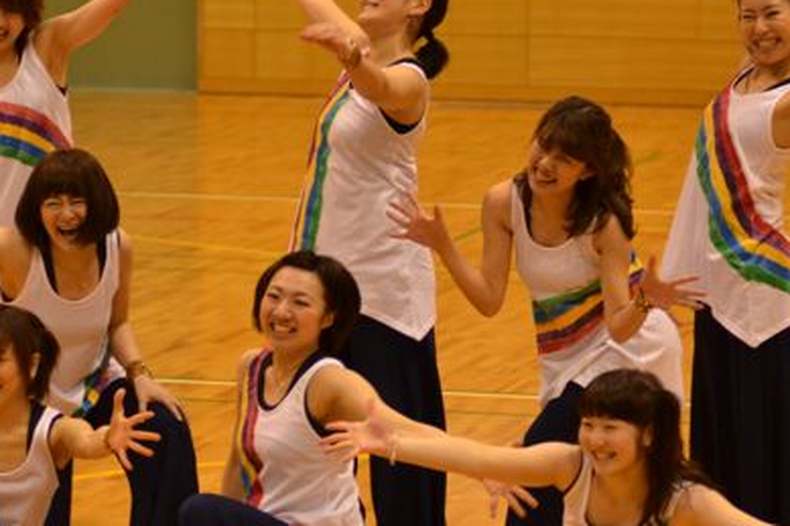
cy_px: 274
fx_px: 4321
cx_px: 321
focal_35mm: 197
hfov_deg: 10.4
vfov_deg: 7.0
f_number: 2.8
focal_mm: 80
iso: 1250
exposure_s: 1/160
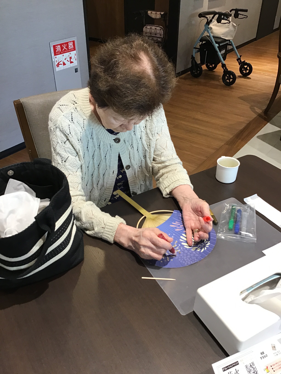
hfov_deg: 45.4
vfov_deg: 58.4
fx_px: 336
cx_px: 140
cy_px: 187
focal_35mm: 31
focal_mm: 3.3
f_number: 2.4
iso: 64
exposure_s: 1/30
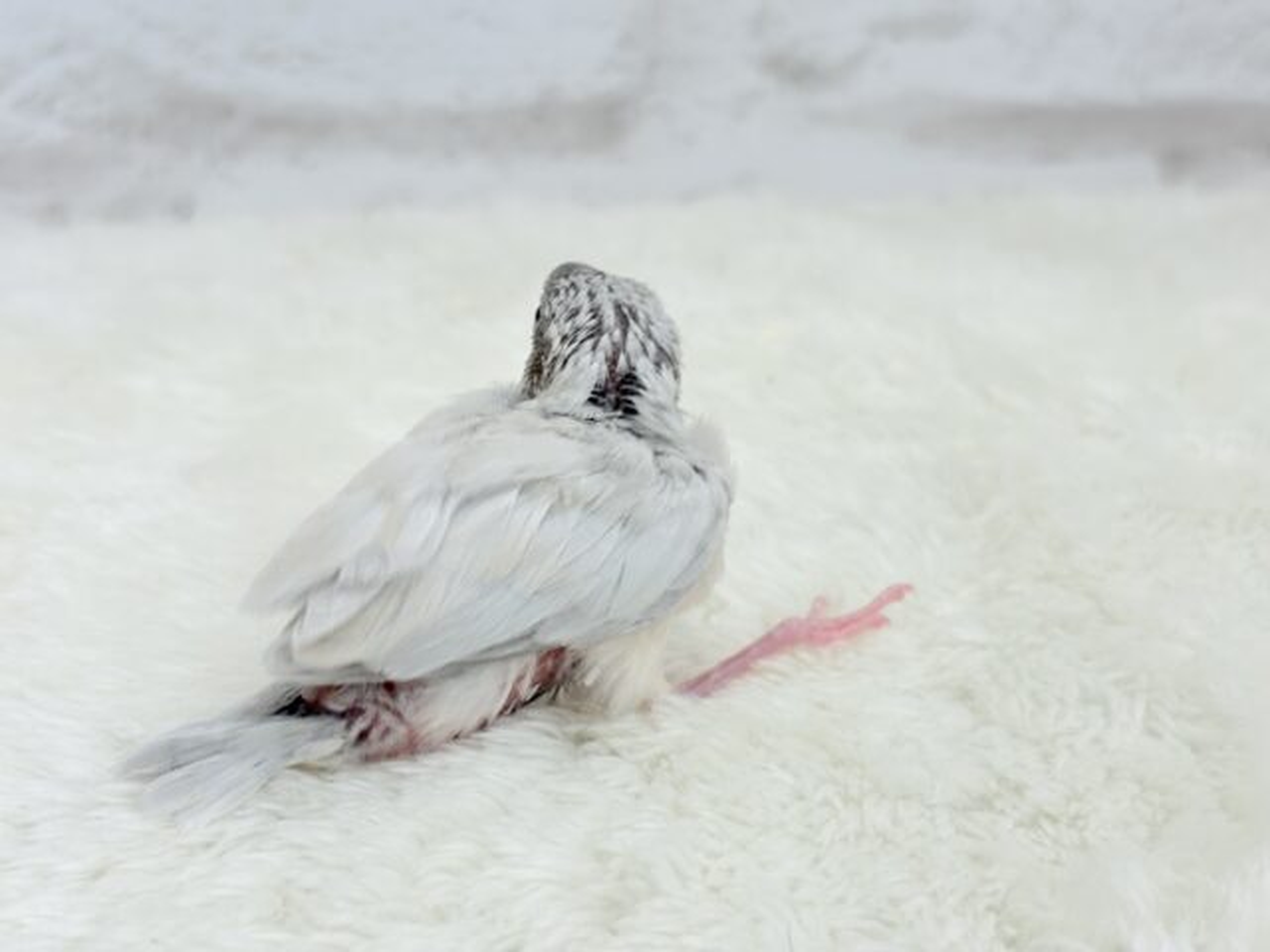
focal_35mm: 52
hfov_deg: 36.8
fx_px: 1908
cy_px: 476
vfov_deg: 28.0
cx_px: 635
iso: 64
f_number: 1.6
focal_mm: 5.96
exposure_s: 1/100
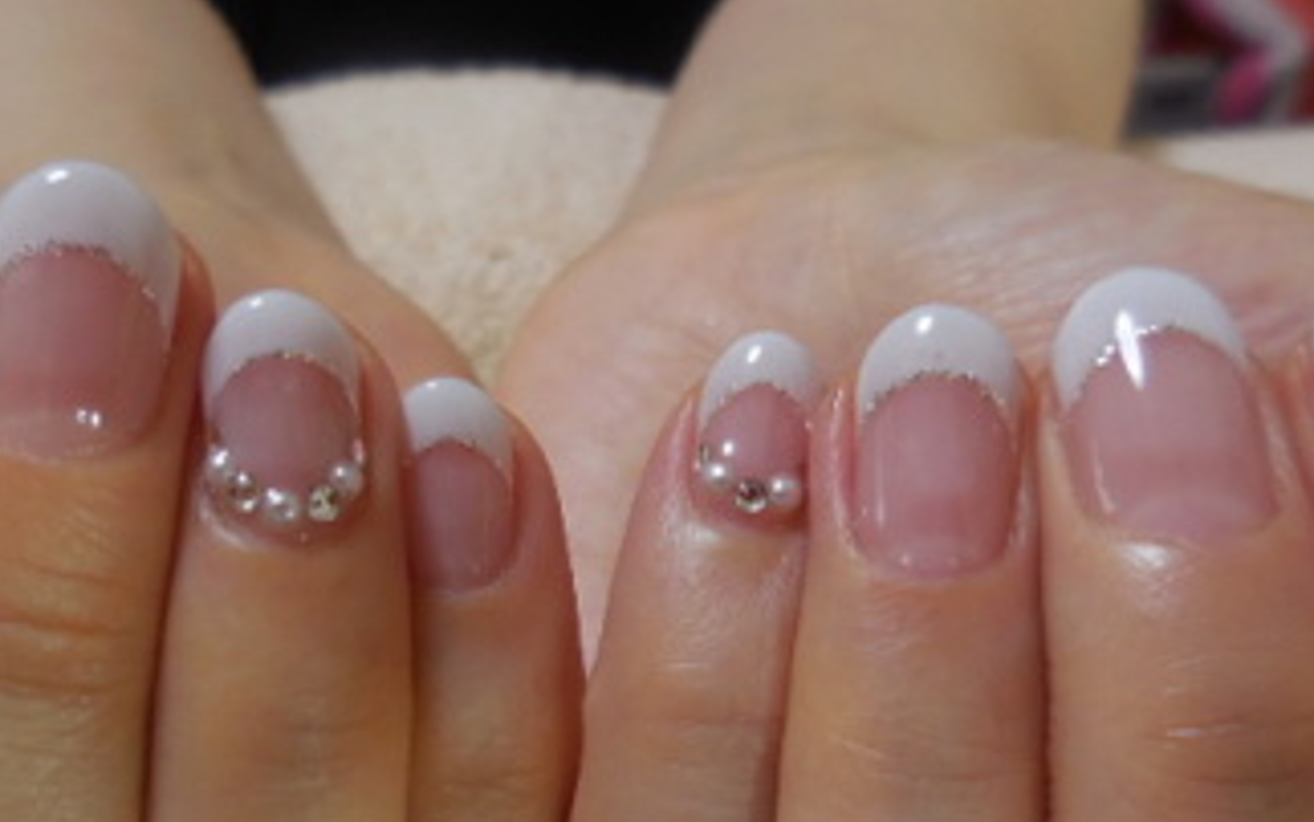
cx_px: 590
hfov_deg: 48.1
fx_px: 1468
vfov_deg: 30.8
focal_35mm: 41
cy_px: 600
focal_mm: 4.5
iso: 140
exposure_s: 1/30
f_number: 3.3
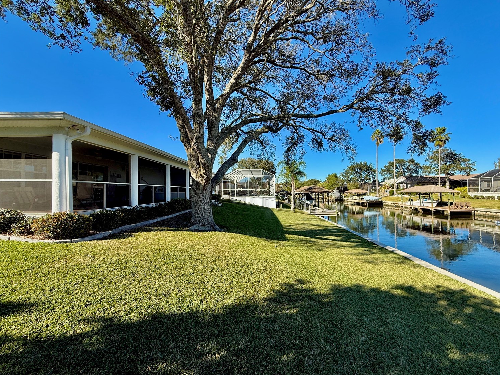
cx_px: 265
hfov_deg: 98.0
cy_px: 189
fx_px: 217
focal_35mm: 15
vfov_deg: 81.8
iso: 50
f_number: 2.2
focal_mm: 2.22
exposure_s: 1/1235
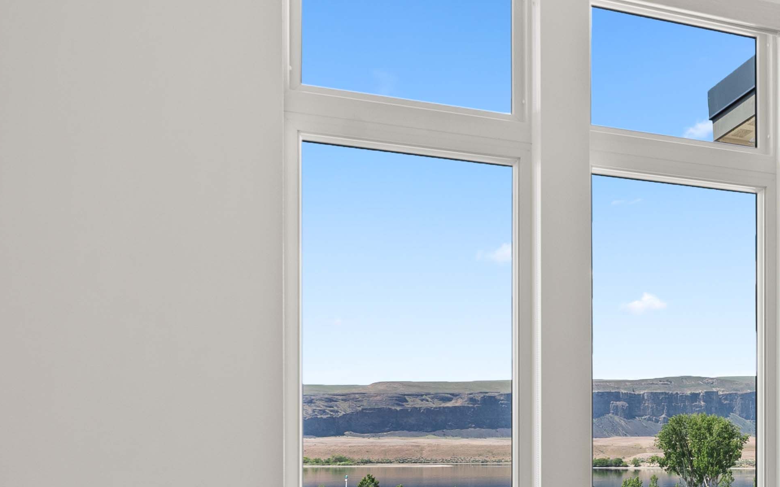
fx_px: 1020
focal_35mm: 48
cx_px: 842
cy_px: 452
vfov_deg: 25.9
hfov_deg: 36.0
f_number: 8
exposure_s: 1/13
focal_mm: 15
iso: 200
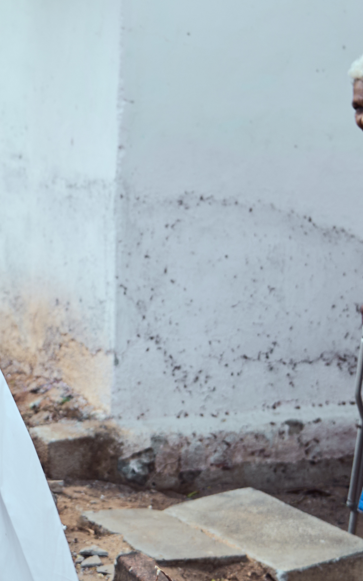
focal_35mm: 97
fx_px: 1535
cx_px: -140
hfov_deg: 12.9
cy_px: 159
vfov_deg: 21.3
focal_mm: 36
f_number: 4
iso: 500
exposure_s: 1/125
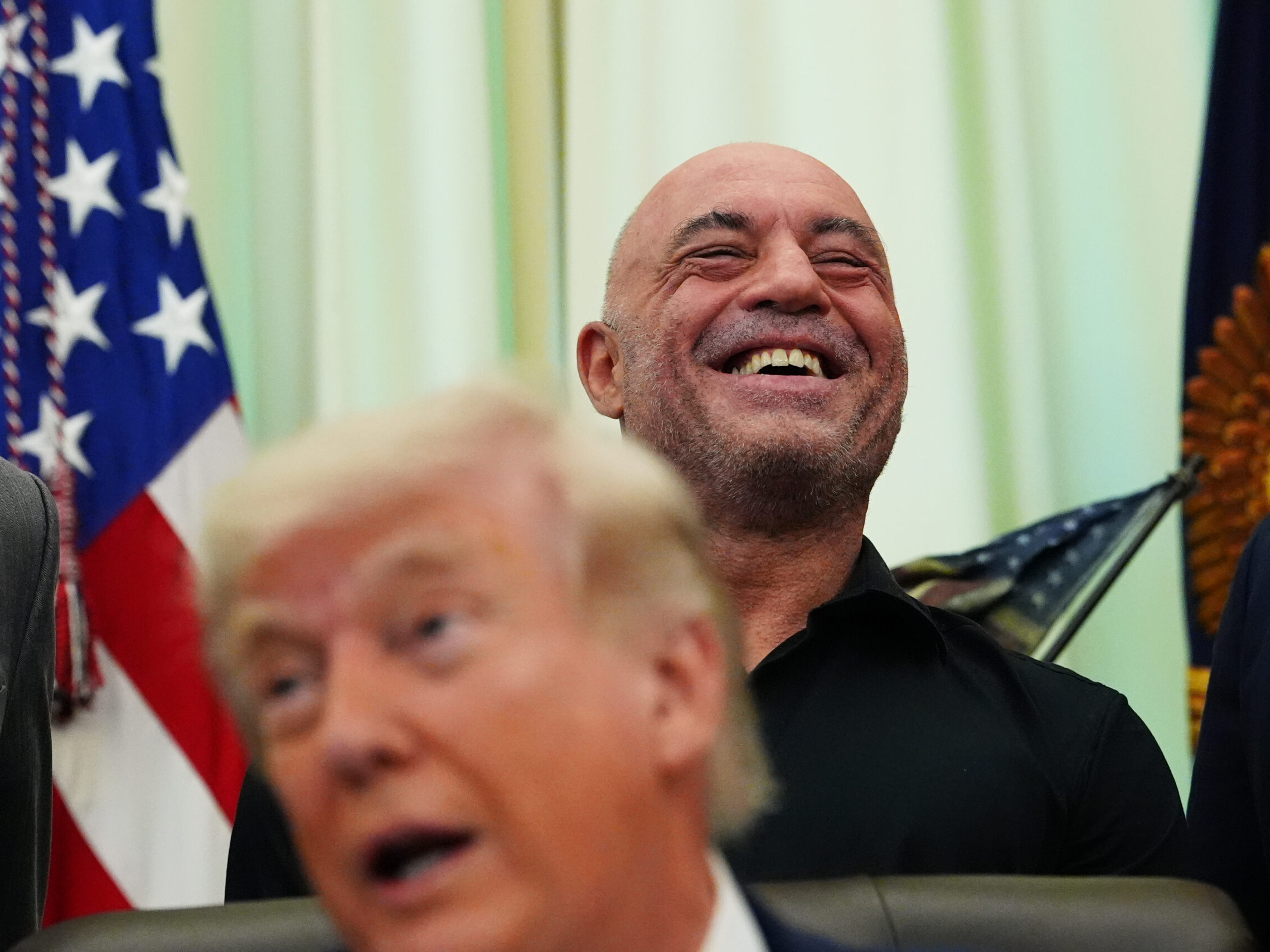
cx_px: 680
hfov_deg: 12.4
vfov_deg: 9.3
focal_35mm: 159
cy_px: 476
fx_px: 5833
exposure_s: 1/500
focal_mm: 98
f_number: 3.5
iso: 5000
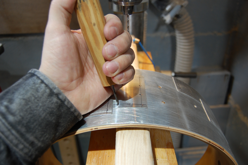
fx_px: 206
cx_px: 124
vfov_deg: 43.5
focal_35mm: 30
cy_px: 82
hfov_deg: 62.0
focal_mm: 20
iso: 400
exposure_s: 1/50
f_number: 3.8
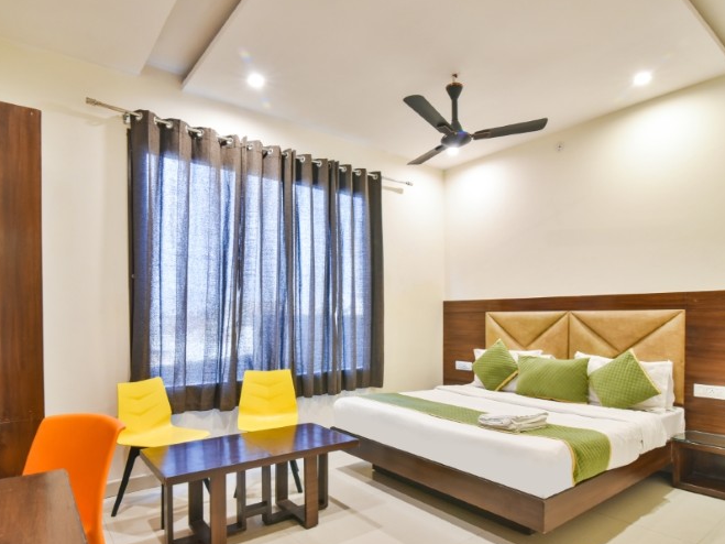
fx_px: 440
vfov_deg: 62.9
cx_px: 364
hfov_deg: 79.0
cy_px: 323
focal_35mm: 21
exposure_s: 1/5
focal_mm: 16
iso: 1600
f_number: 8
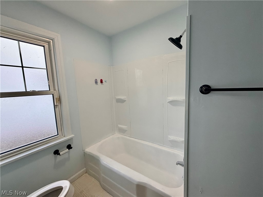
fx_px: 106
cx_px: 132
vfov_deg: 85.7
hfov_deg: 102.1
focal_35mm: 14
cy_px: 98
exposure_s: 1/120
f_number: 2.2
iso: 250
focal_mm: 2.22
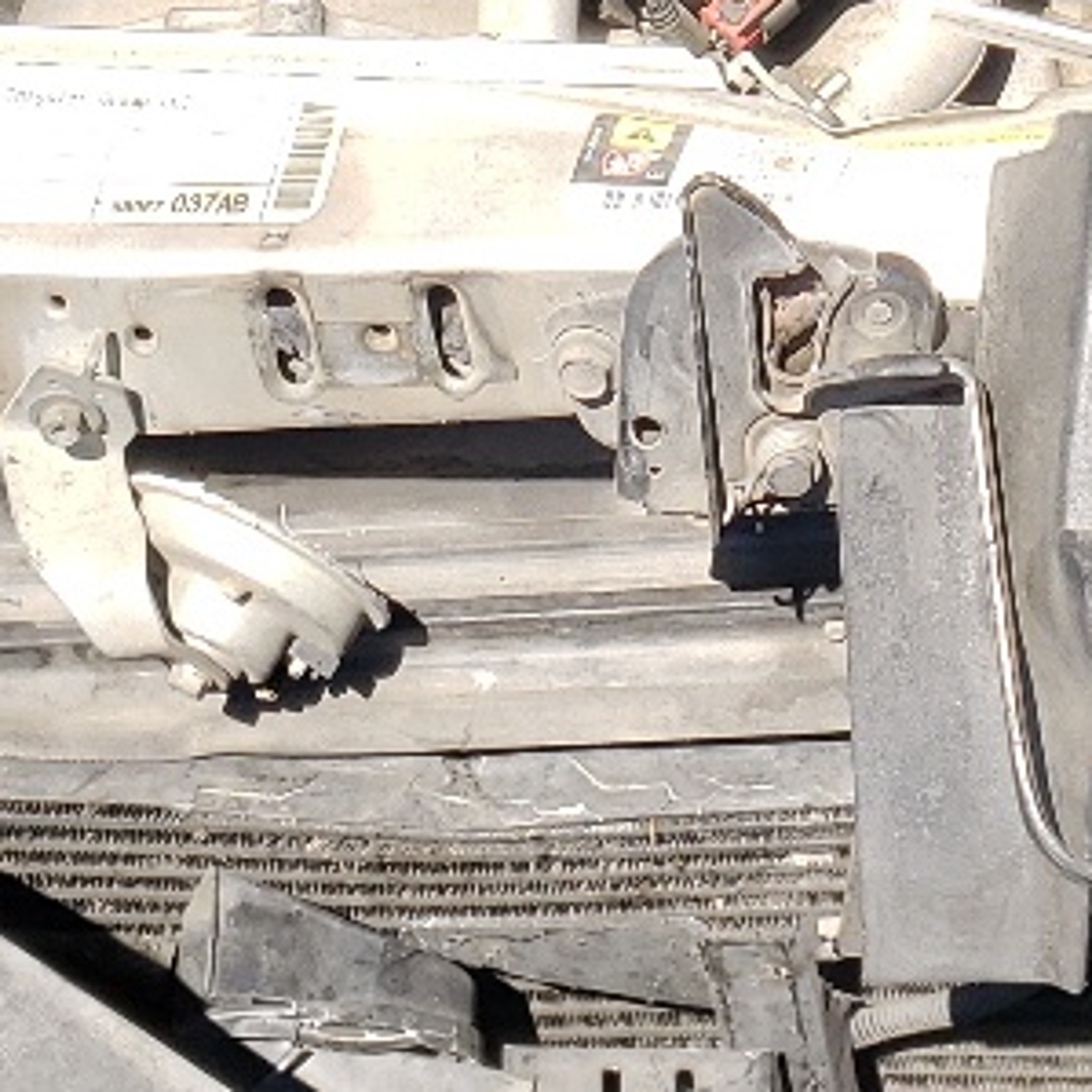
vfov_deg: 13.4
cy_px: -559
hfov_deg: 14.1
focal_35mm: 123
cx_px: 752
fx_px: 4390
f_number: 1.5
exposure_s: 1/1250
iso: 50
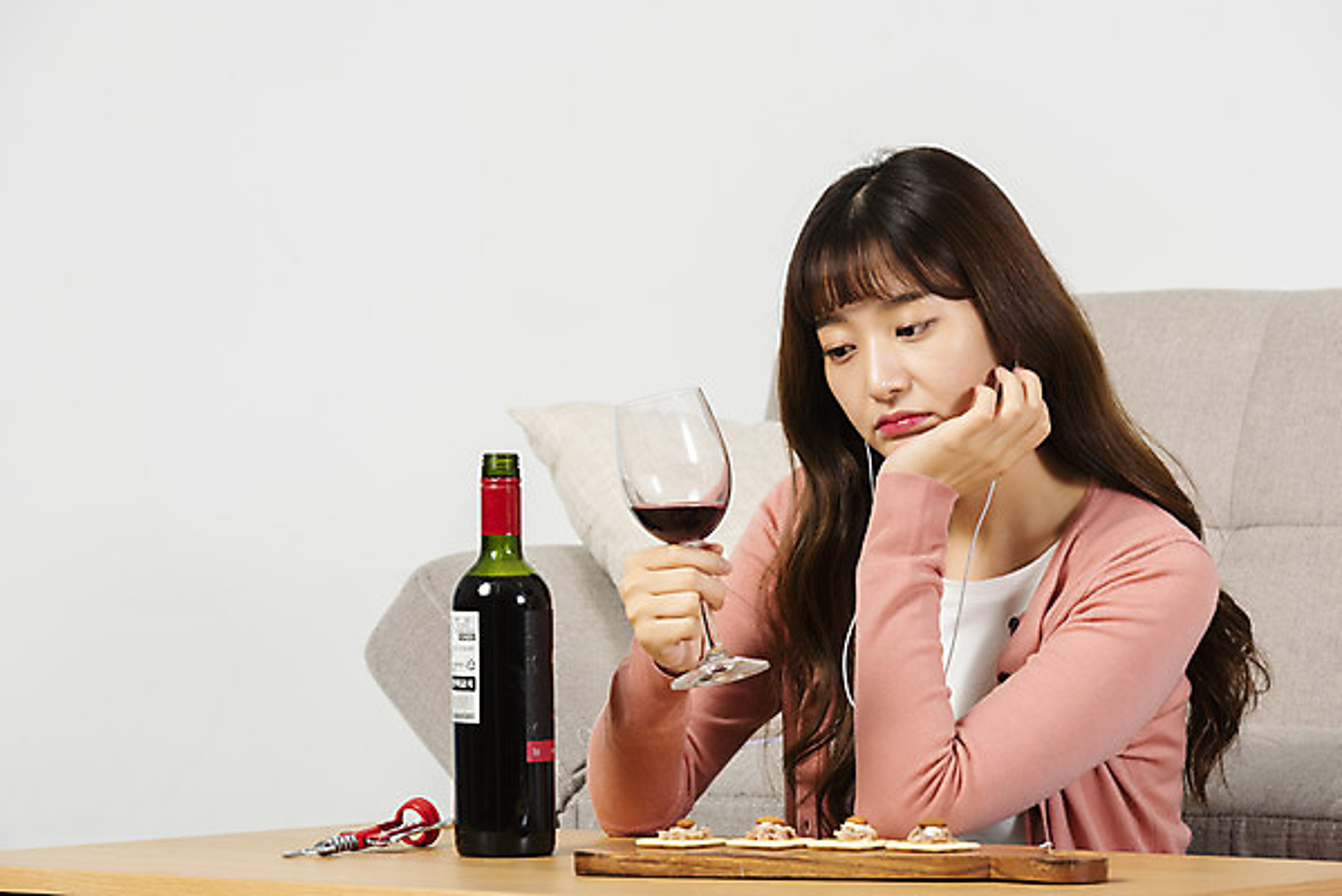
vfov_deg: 8.1
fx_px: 6340
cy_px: 448
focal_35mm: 170
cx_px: 671
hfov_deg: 12.1
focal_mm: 170
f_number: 11
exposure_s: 1/125
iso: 100
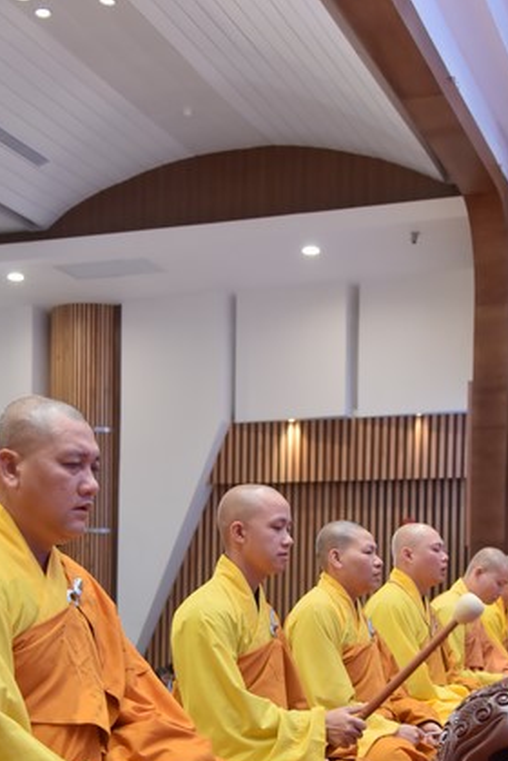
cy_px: 588
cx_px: 258
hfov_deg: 23.0
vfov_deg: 33.1
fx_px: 1247
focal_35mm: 59
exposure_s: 1/125
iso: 1000
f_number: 5
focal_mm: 38
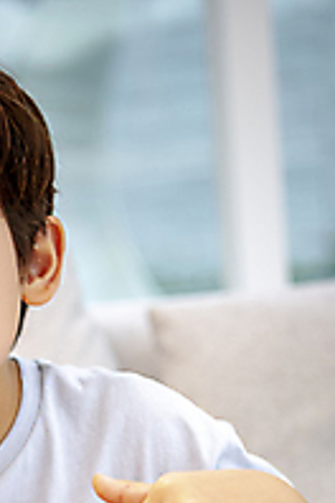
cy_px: 475
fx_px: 1745
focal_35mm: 125
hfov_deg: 10.9
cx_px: 60
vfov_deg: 16.1
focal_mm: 62
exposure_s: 1/125
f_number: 2.8
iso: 400
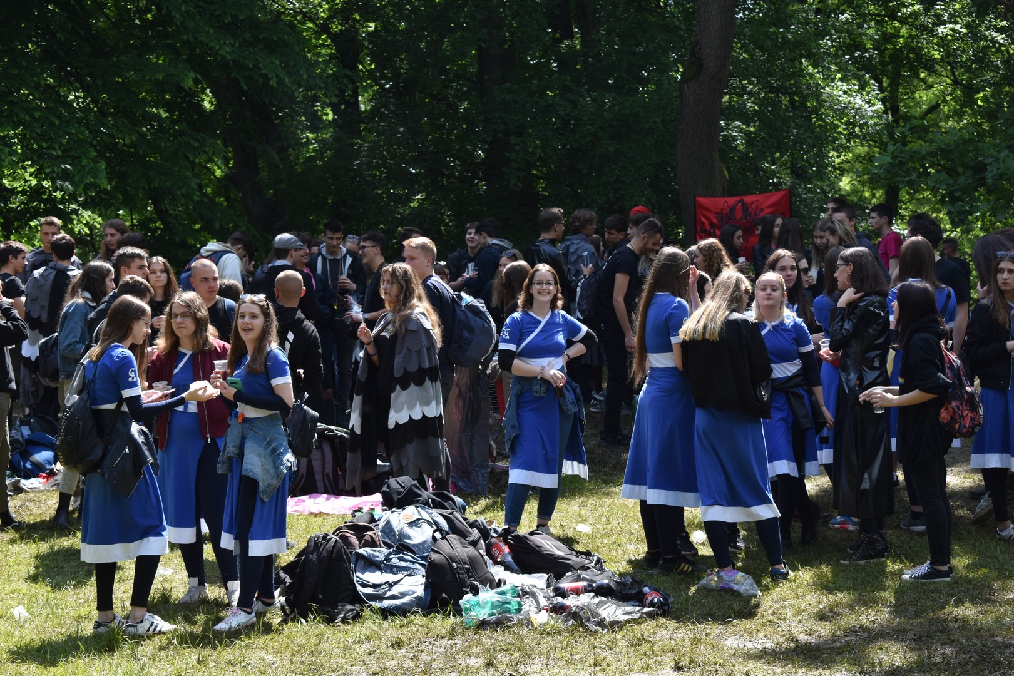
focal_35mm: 82
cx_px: 507
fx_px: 2324
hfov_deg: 24.6
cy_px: 338
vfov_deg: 16.6
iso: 200
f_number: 7.1
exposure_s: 1/250
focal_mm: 55
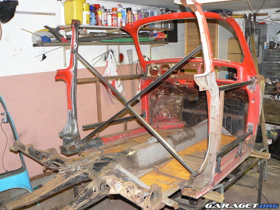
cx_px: 140
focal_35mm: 36
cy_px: 105
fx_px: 291
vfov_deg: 39.7
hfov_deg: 51.4
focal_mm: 6
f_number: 2.8
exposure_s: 1/30
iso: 250
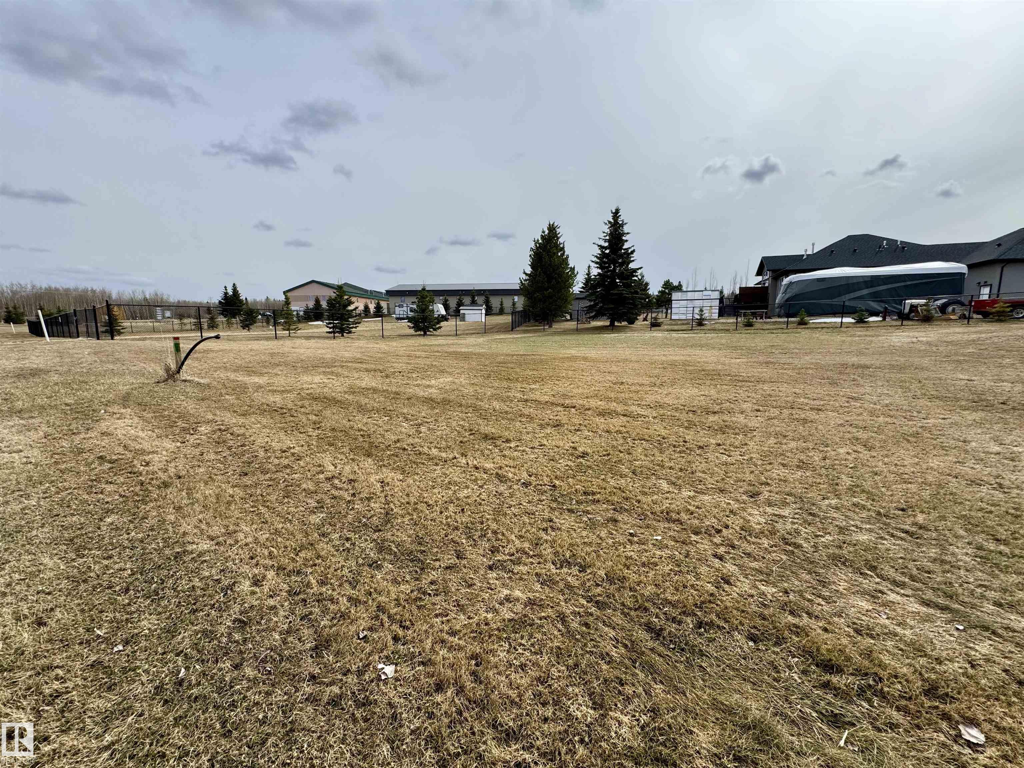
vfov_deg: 85.7
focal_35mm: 14
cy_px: 384
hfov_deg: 102.1
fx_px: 414
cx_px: 512
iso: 40
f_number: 2.2
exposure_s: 1/1672
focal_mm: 2.22
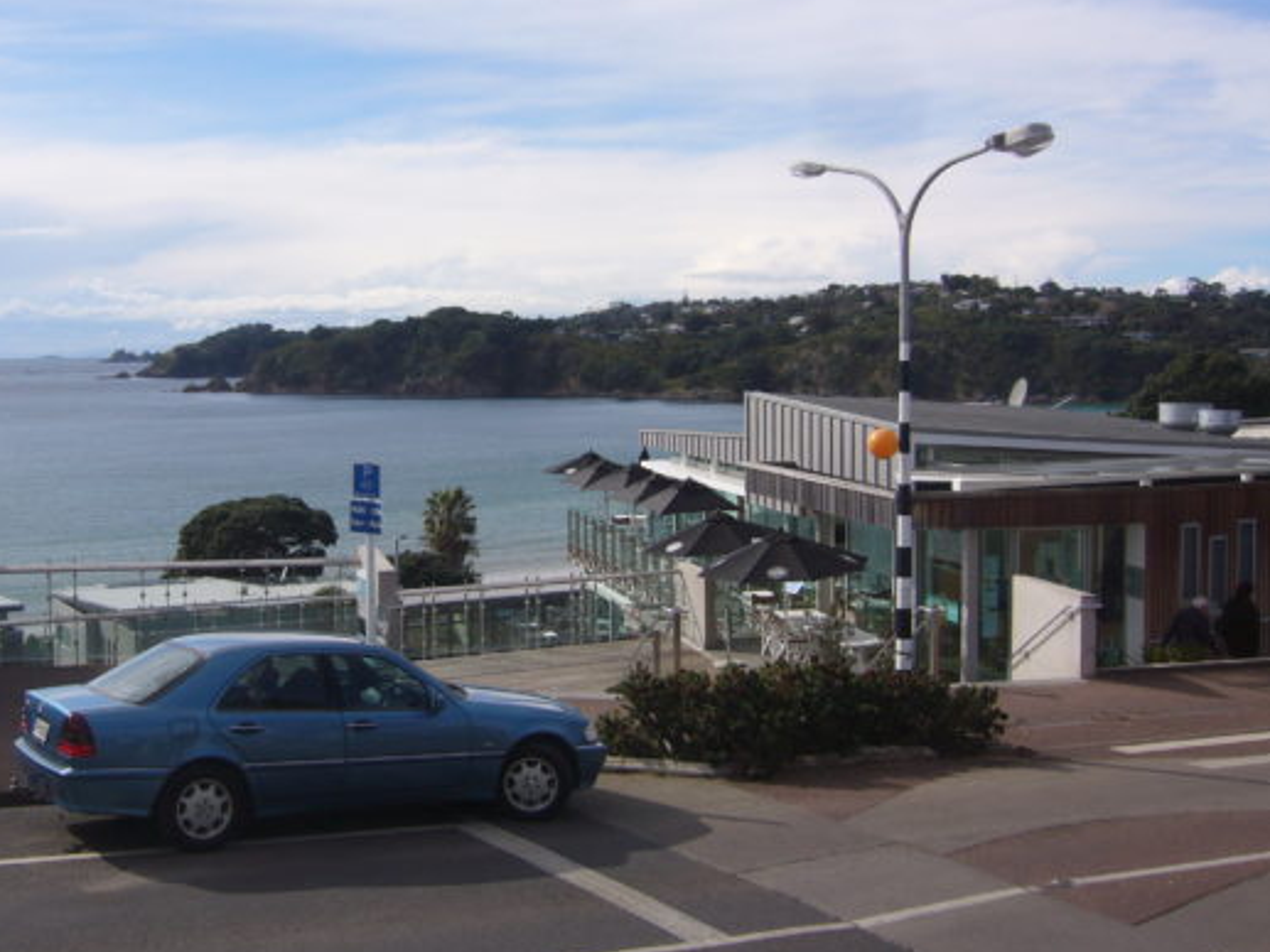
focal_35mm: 44
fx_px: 1615
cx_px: 474
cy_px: 402
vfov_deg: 32.8
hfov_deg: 42.6
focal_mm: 5.8
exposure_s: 1/400
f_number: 5.6
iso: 80
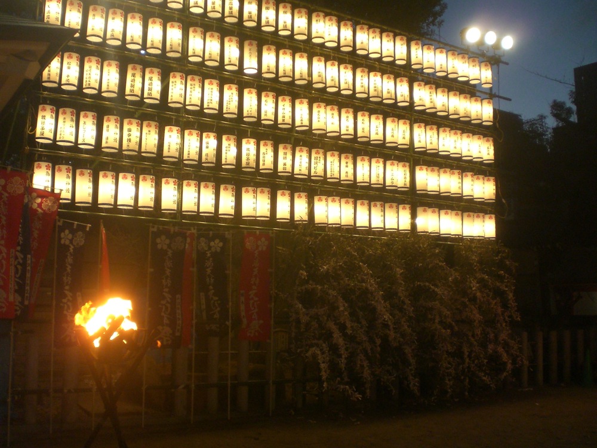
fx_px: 655
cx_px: 298
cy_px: 224
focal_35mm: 38
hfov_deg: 49.0
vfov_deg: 37.7
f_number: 3.1
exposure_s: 1/40
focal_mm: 6.3
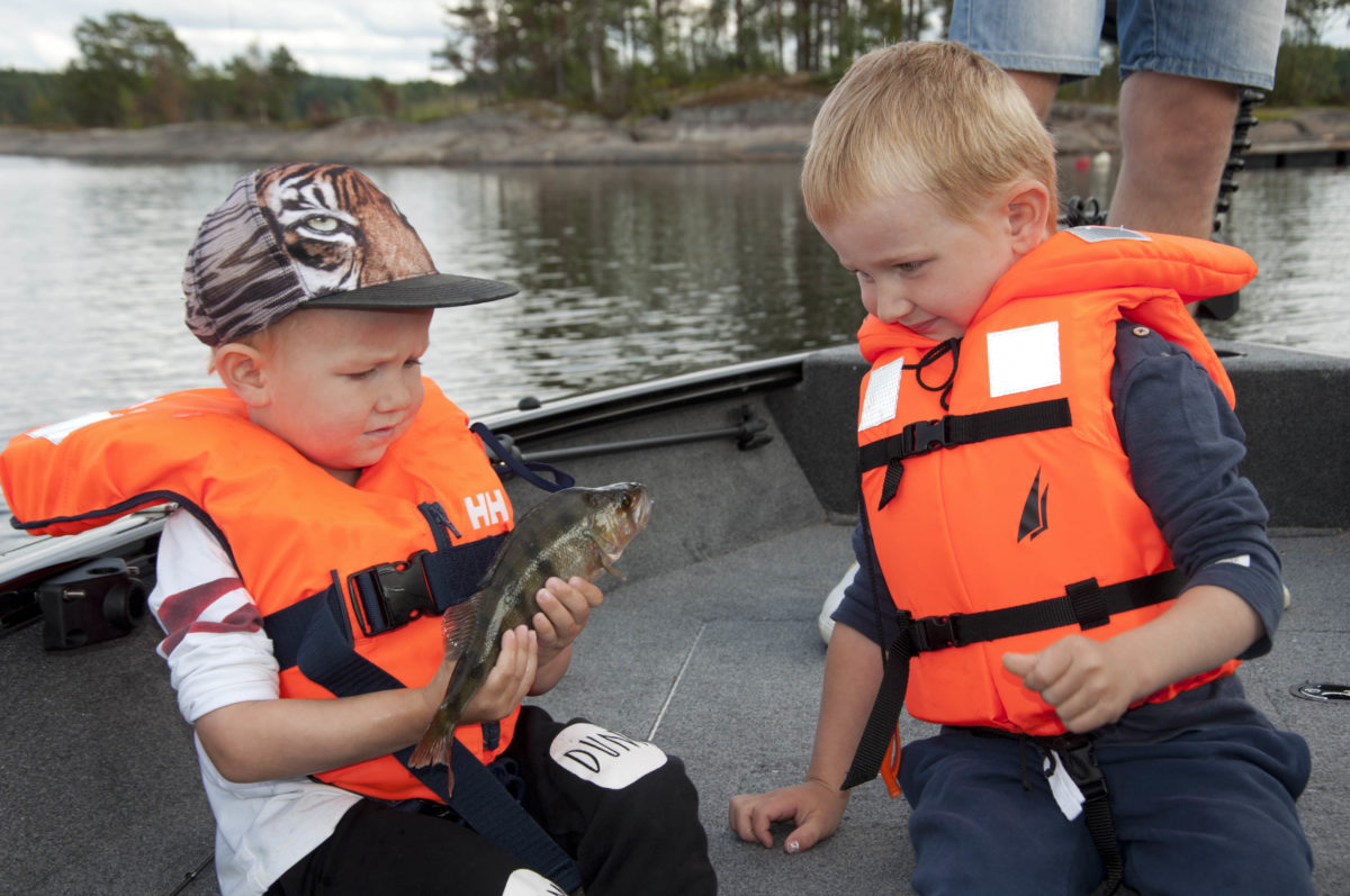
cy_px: 448
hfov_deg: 33.4
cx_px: 675
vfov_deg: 22.6
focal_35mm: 60
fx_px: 2247
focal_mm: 40
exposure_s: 1/200
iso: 200
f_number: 8
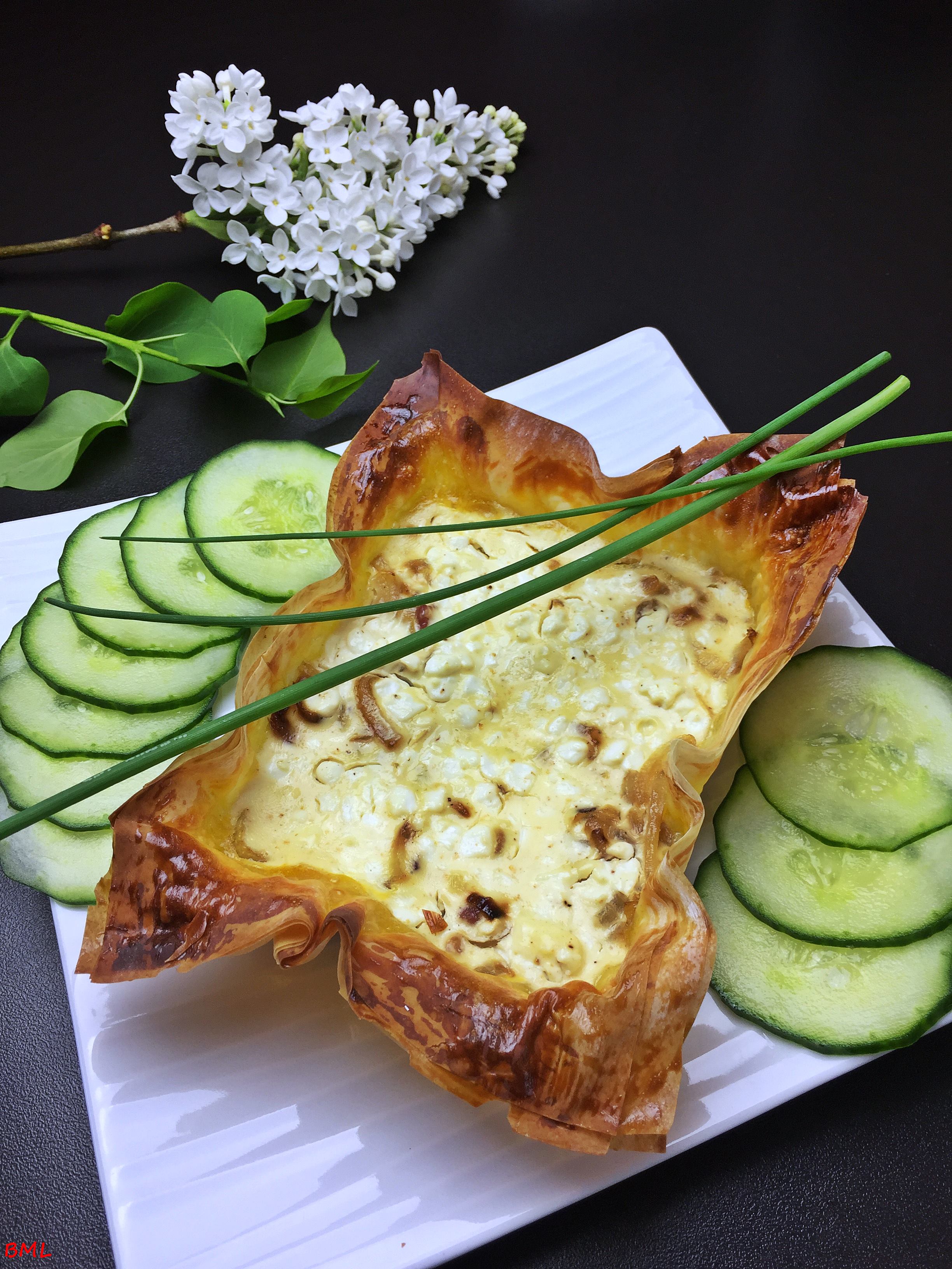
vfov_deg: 61.7
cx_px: 476
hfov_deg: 48.2
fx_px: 1063
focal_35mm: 29
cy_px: 634
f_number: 2.2
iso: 32
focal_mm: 4.15
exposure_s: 1/115
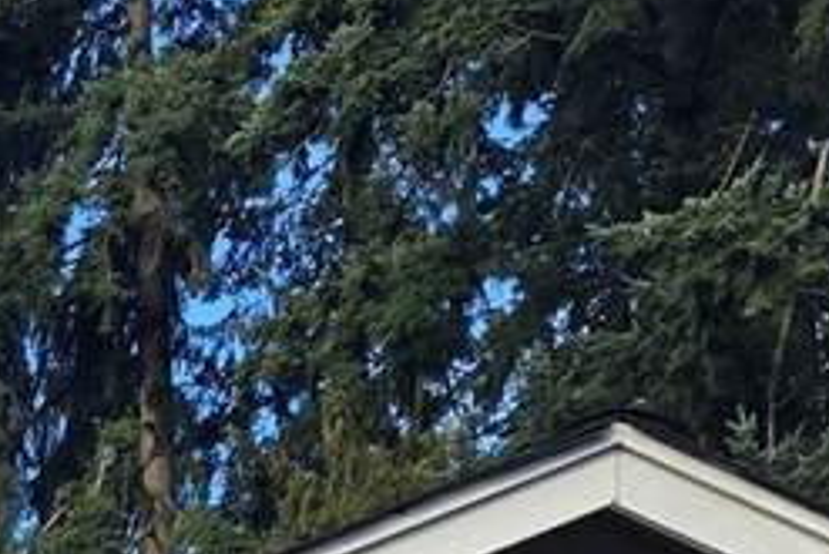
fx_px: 2857
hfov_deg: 14.1
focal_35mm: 124
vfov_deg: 9.3
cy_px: 1531
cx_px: -785
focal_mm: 6.3
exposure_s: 1/259
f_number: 1.7
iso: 12
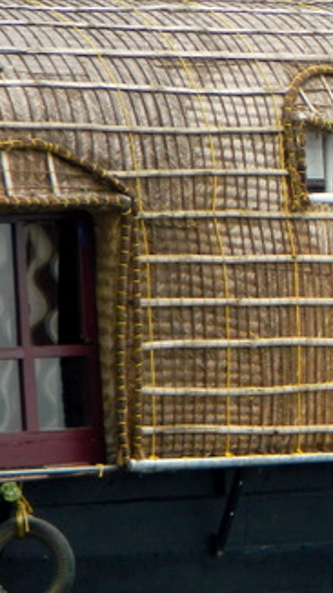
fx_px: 6304
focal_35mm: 401
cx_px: 682
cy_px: 307
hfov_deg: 3.0
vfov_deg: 5.4
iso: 80
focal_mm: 27
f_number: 4.9
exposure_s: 1/400
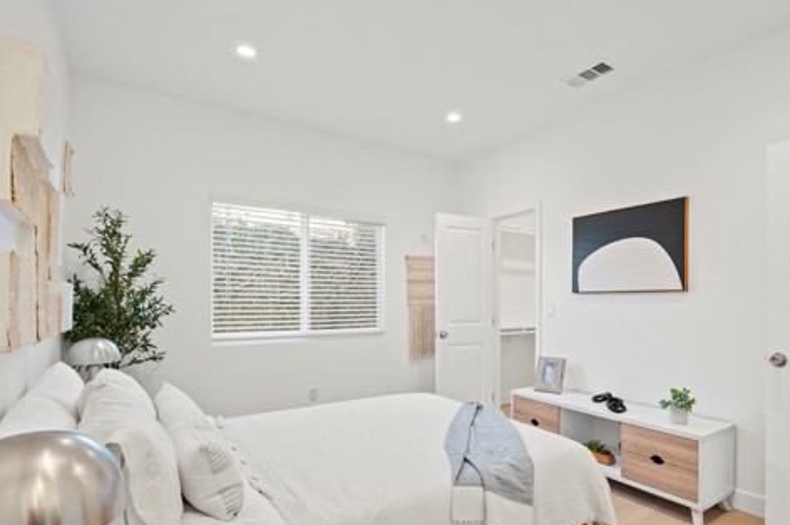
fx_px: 417
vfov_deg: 63.9
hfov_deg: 86.0
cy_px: 314
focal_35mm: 19
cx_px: 467
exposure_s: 1/4
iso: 640
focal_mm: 14
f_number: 9
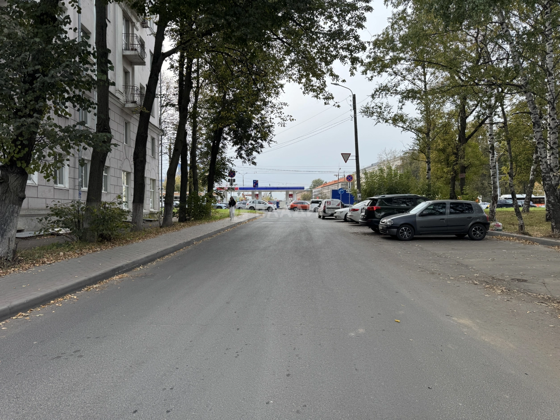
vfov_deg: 56.8
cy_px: 210
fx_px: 388
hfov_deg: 71.6
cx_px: 280
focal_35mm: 24
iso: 80
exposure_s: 1/407
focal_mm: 6.76
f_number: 1.78
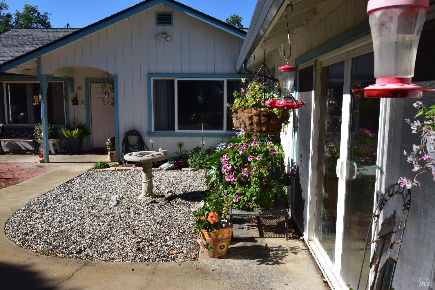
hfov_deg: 61.9
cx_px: 218
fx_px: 362
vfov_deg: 43.6
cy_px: 145
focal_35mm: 30
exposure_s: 1/500
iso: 360
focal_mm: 20
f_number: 11
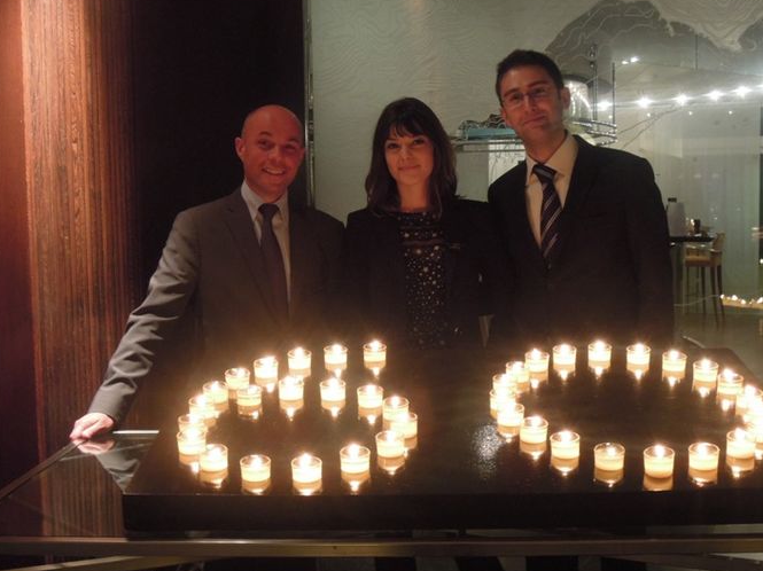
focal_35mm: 53
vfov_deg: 27.5
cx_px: 386
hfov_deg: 36.2
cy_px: 283
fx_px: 1168
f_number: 3.5
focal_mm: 8.1
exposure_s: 1/13
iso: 500
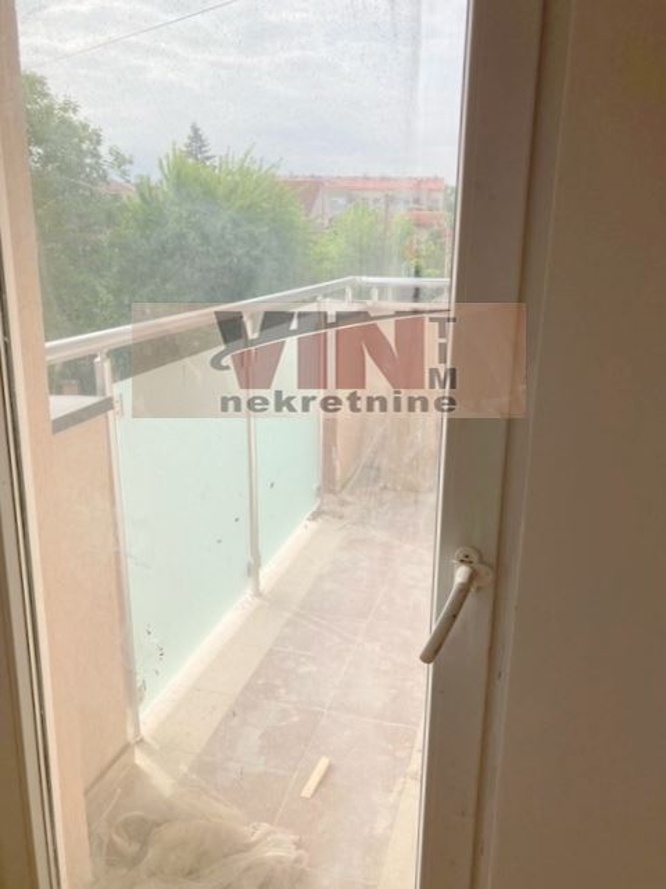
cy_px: 444
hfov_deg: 49.7
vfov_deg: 63.4
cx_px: 333
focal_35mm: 28
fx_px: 718
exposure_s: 1/1333
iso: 20
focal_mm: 3.99
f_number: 1.8
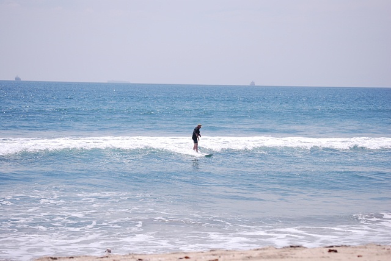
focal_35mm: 112
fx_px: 1223
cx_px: 196
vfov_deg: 12.2
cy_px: 130
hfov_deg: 18.2
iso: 100
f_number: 6.3
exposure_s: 1/640
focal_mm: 75
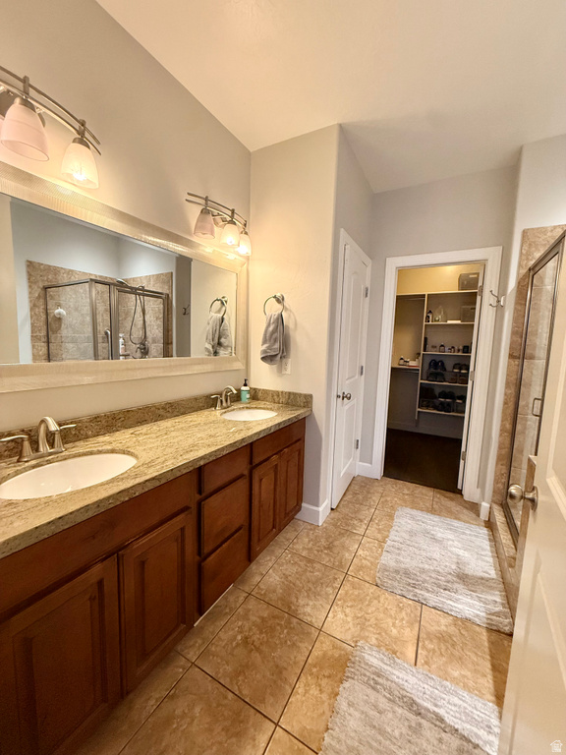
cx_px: 283
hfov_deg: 85.7
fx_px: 305
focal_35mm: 14
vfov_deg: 102.1
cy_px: 378
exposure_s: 1/120
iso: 500
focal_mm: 2.22
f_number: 2.2
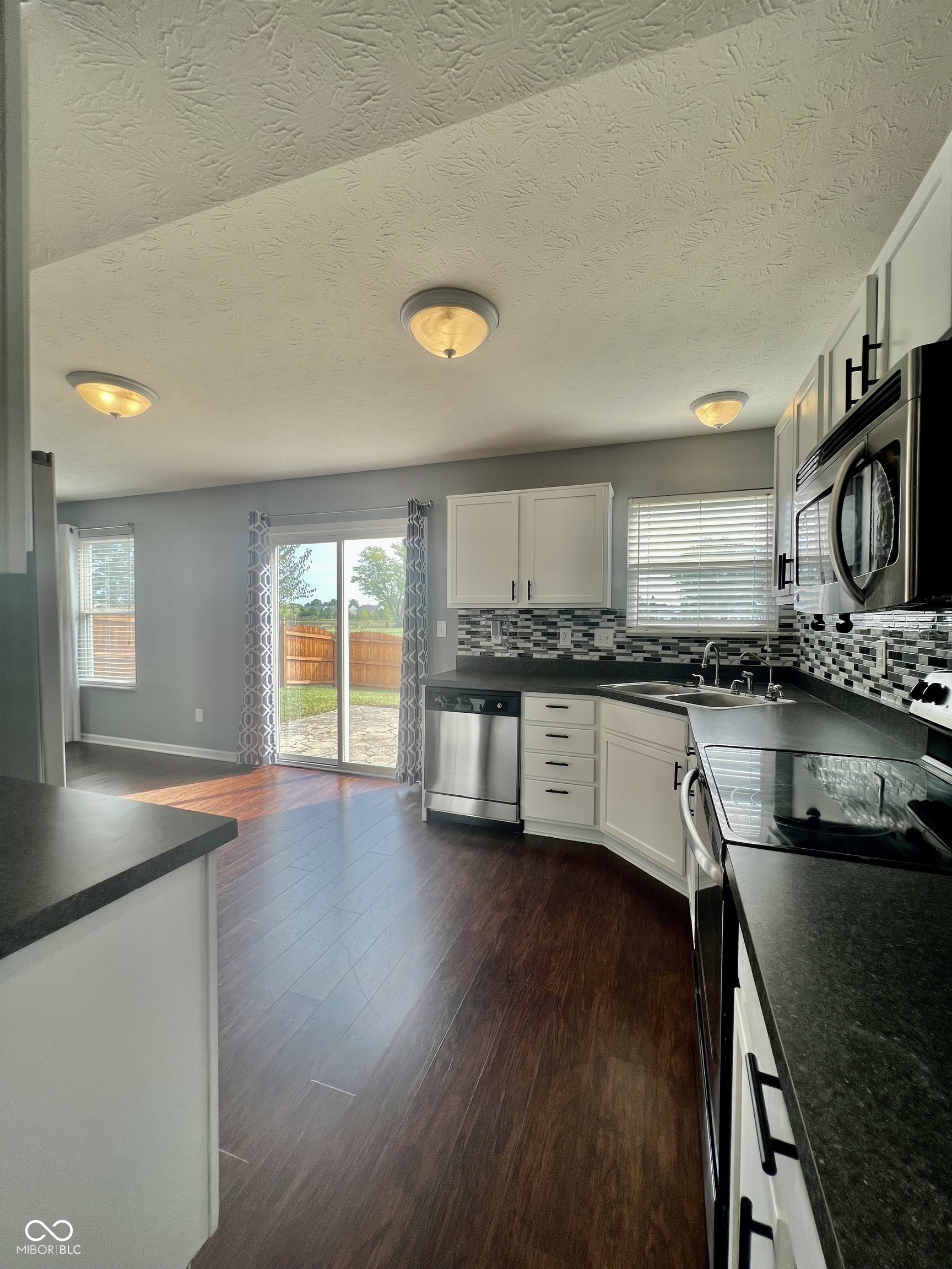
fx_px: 477
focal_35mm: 13
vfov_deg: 106.2
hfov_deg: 89.9
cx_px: 476
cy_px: 634
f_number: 1.8
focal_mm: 1.57
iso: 32
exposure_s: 1/145
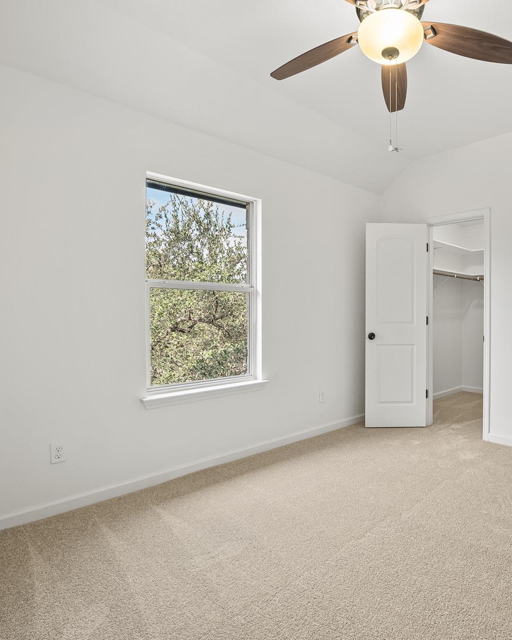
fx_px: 379
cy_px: 318
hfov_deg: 64.8
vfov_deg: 80.4
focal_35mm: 20
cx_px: 372
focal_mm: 14
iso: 250
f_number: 8
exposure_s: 1/4
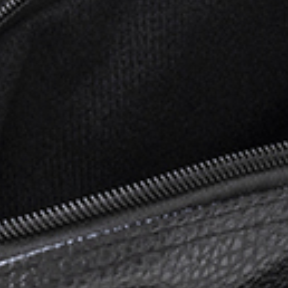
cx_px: 9
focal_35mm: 316
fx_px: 2974
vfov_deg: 5.4
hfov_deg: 5.5
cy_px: -328
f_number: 10
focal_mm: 48
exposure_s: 1/125
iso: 250
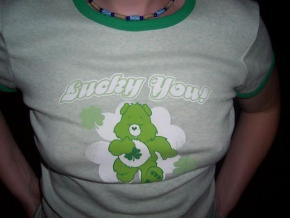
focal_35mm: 37
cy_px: 109
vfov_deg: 38.7
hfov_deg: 50.1
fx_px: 310
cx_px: 145
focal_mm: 5.6
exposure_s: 1/60
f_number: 2.8
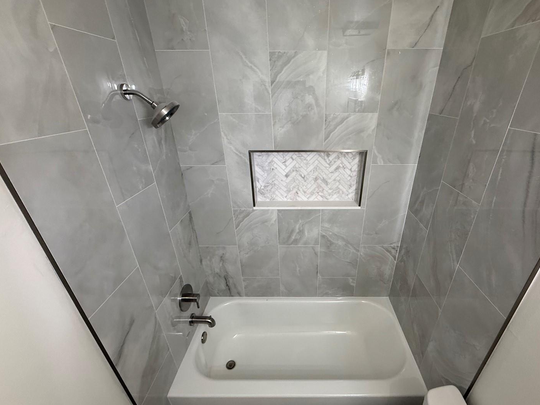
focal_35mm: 16
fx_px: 250
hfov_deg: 94.1
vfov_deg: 78.0
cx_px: 300
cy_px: 216
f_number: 2.2
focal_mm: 2.22
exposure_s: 1/120
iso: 250
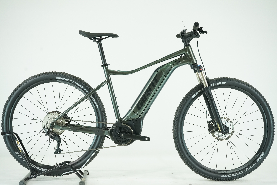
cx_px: 138
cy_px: 92
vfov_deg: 23.8
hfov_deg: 35.1
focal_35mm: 57
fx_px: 439
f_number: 6.3
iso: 2500
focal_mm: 57
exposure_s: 1/200
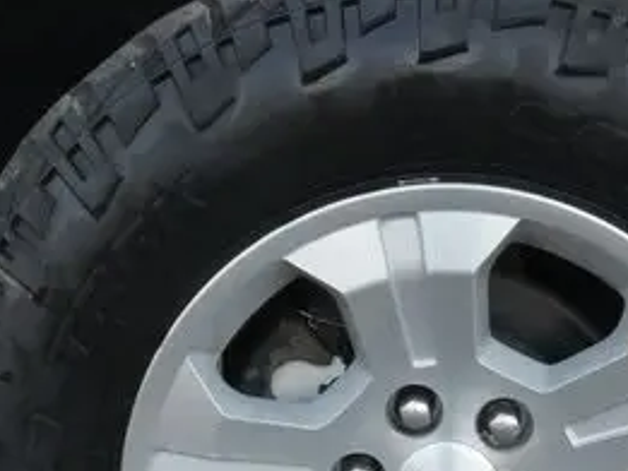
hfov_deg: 20.0
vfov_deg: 14.9
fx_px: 1779
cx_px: 423
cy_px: 434
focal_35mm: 98
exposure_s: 1/50
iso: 3200
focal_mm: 20
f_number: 20
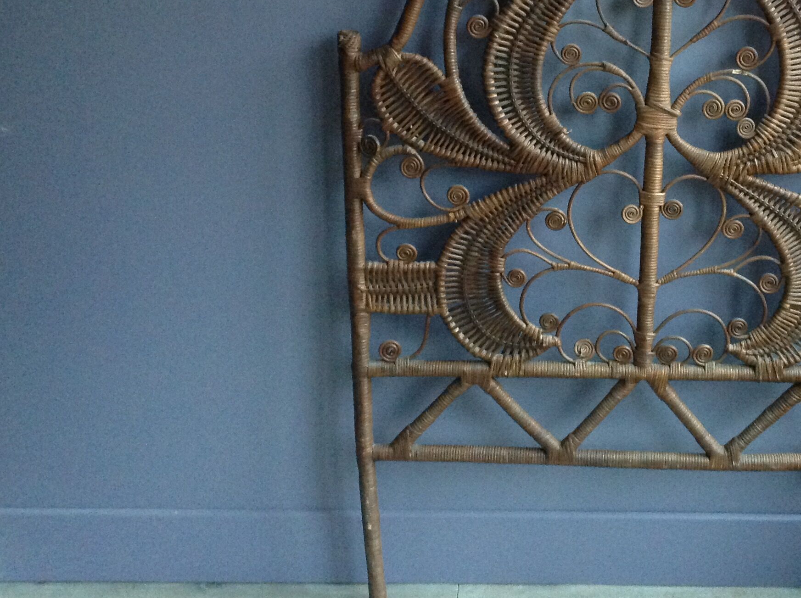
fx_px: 1201
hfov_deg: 36.2
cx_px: 573
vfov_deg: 27.7
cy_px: 188
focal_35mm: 52
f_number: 2.4
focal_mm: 4.28
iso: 500
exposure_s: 1/15
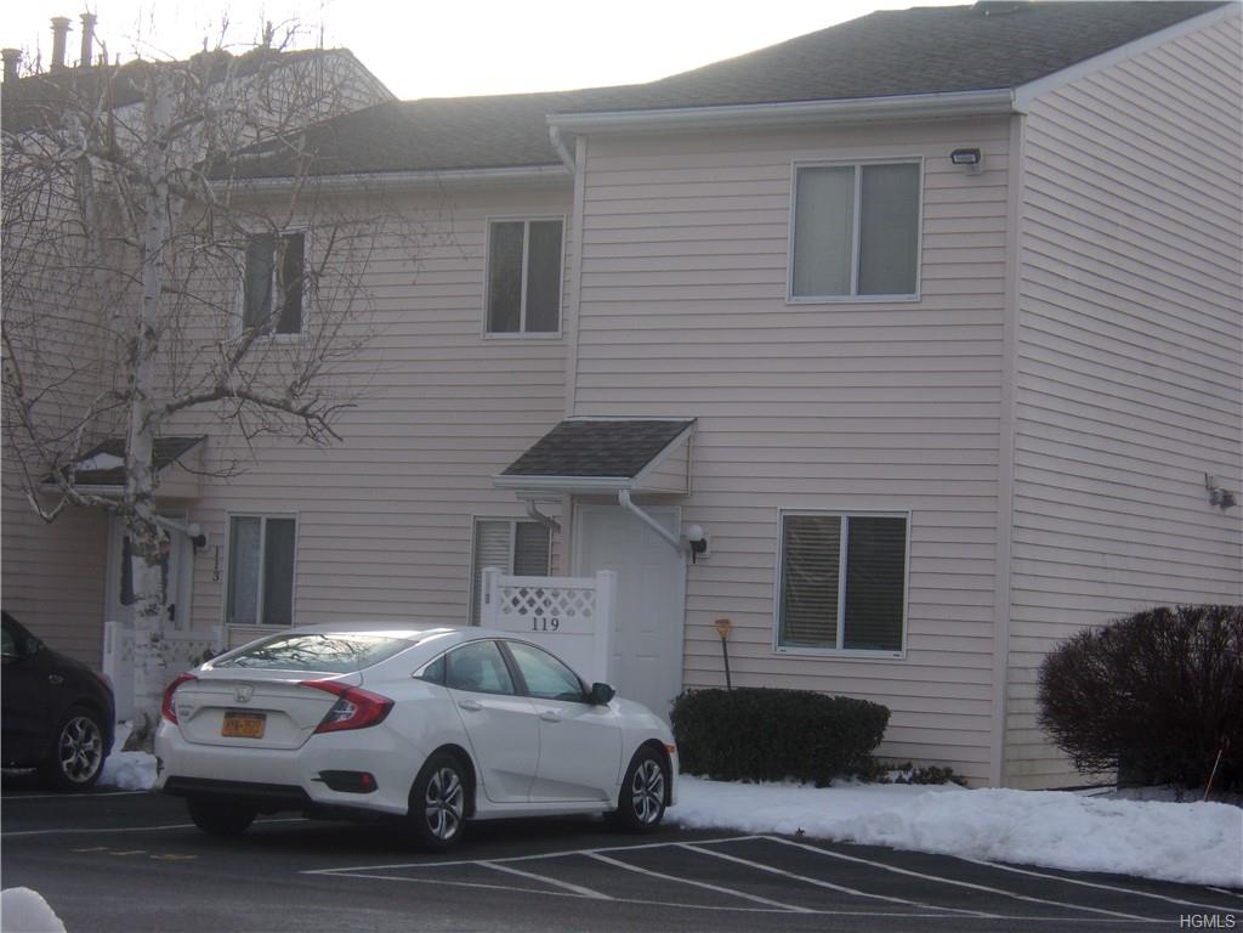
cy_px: 466
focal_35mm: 87
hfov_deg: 22.5
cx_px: 622
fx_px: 3124
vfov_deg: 17.0
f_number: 5.6
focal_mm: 15.6
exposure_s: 1/280
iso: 80
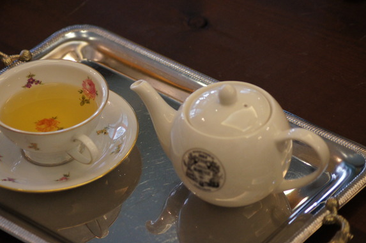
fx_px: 1194
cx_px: 176
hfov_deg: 17.4
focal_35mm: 118
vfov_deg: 11.6
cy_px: 117
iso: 1600
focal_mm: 75
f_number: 4
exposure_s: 1/80
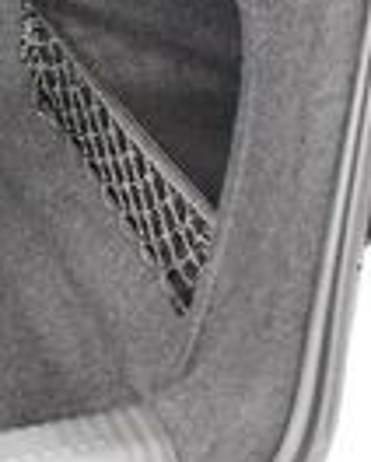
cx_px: -679
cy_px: -2
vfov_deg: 11.6
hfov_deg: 8.2
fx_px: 2246
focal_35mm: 164
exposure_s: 1/60
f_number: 3.5
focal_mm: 18
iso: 4000
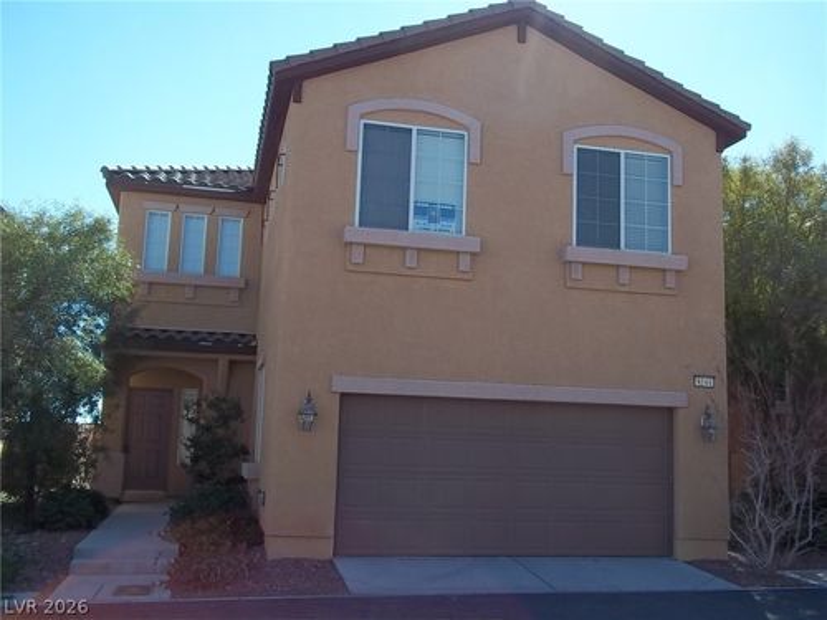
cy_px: 310
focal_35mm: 36
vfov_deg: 39.7
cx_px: 414
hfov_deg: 51.4
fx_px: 860
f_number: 8
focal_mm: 6.5
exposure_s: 1/100
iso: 80
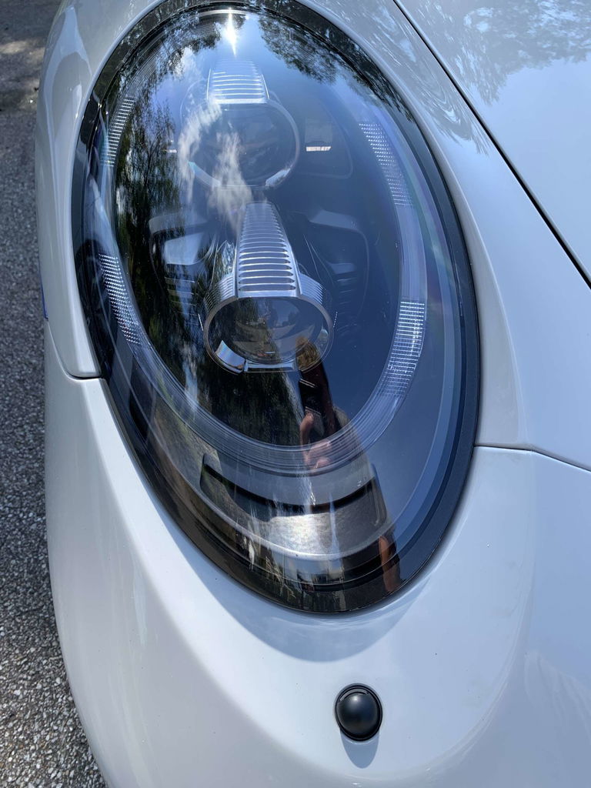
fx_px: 592
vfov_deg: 67.3
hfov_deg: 53.1
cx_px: 296
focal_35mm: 26
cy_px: 394
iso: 25
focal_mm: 4.25
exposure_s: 1/561
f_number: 1.8
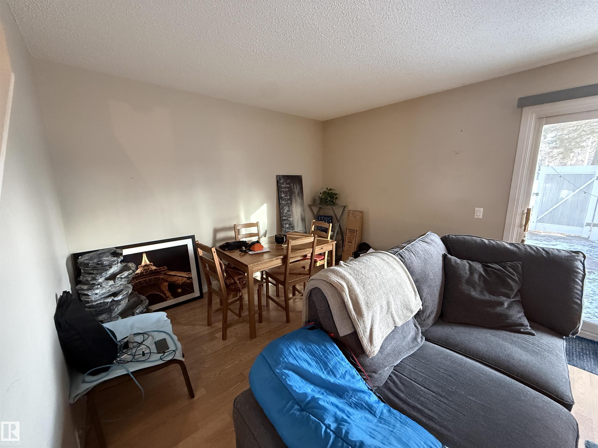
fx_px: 242
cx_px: 299
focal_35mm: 14
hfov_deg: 102.1
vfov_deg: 85.7
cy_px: 224
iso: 800
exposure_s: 1/60
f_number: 2.2
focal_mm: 2.22
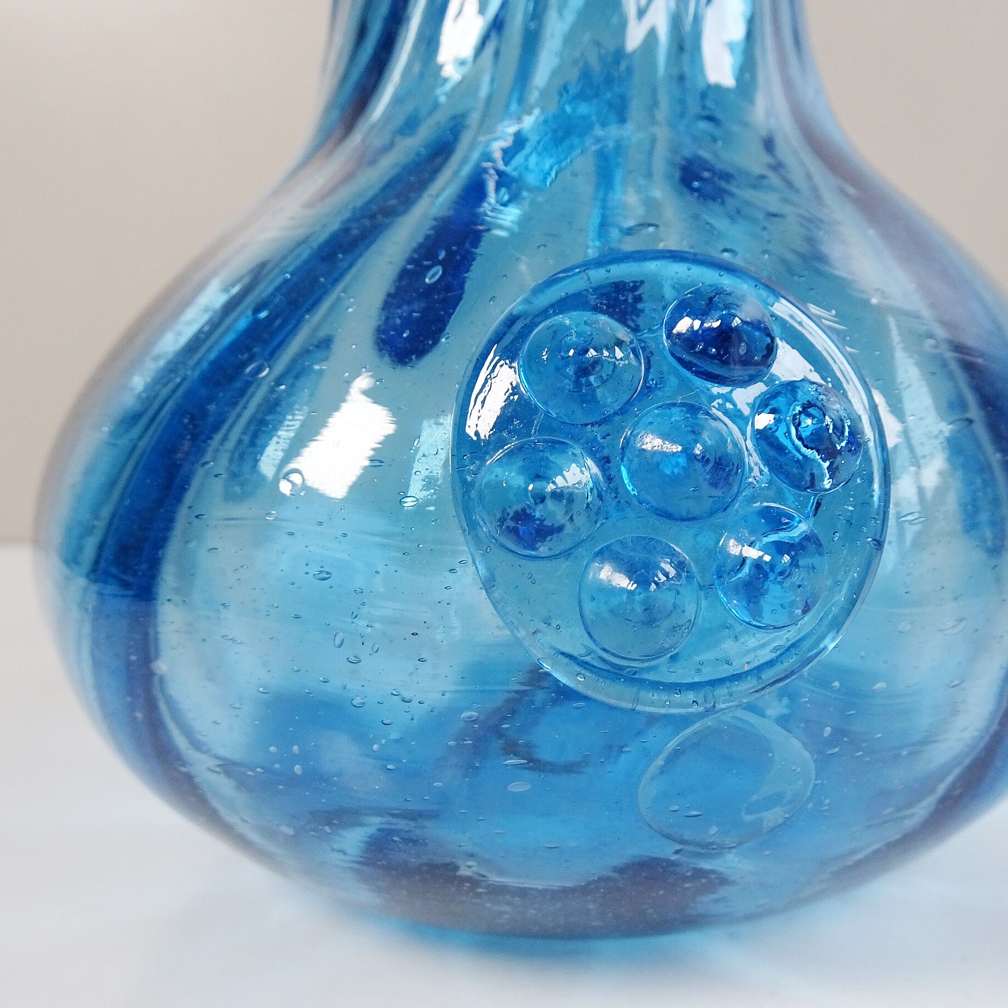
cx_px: 602
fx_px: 1021
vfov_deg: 52.5
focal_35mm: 31
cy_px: 474
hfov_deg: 52.2
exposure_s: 1/30
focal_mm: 4.1
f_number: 3.5
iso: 100
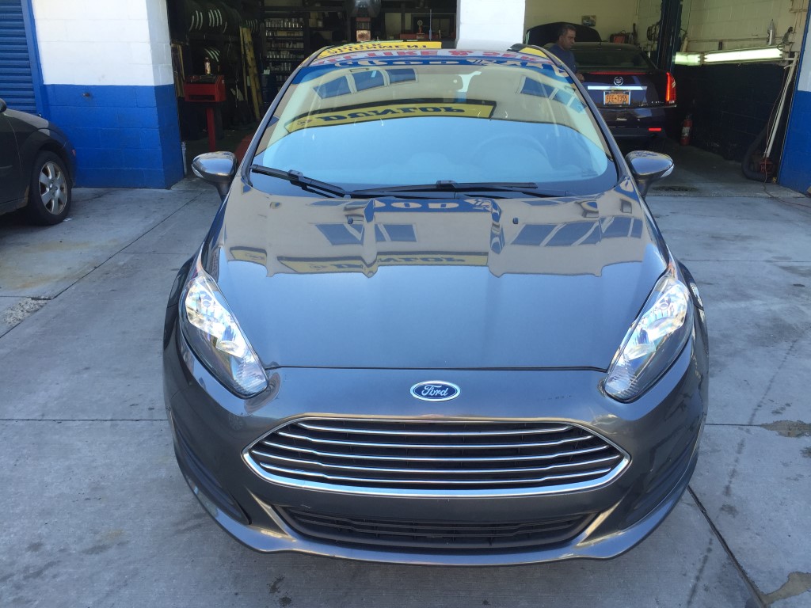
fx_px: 679
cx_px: 406
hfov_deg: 61.7
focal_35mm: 29
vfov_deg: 48.2
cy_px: 304
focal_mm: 4.15
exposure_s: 1/147
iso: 32
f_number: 2.2
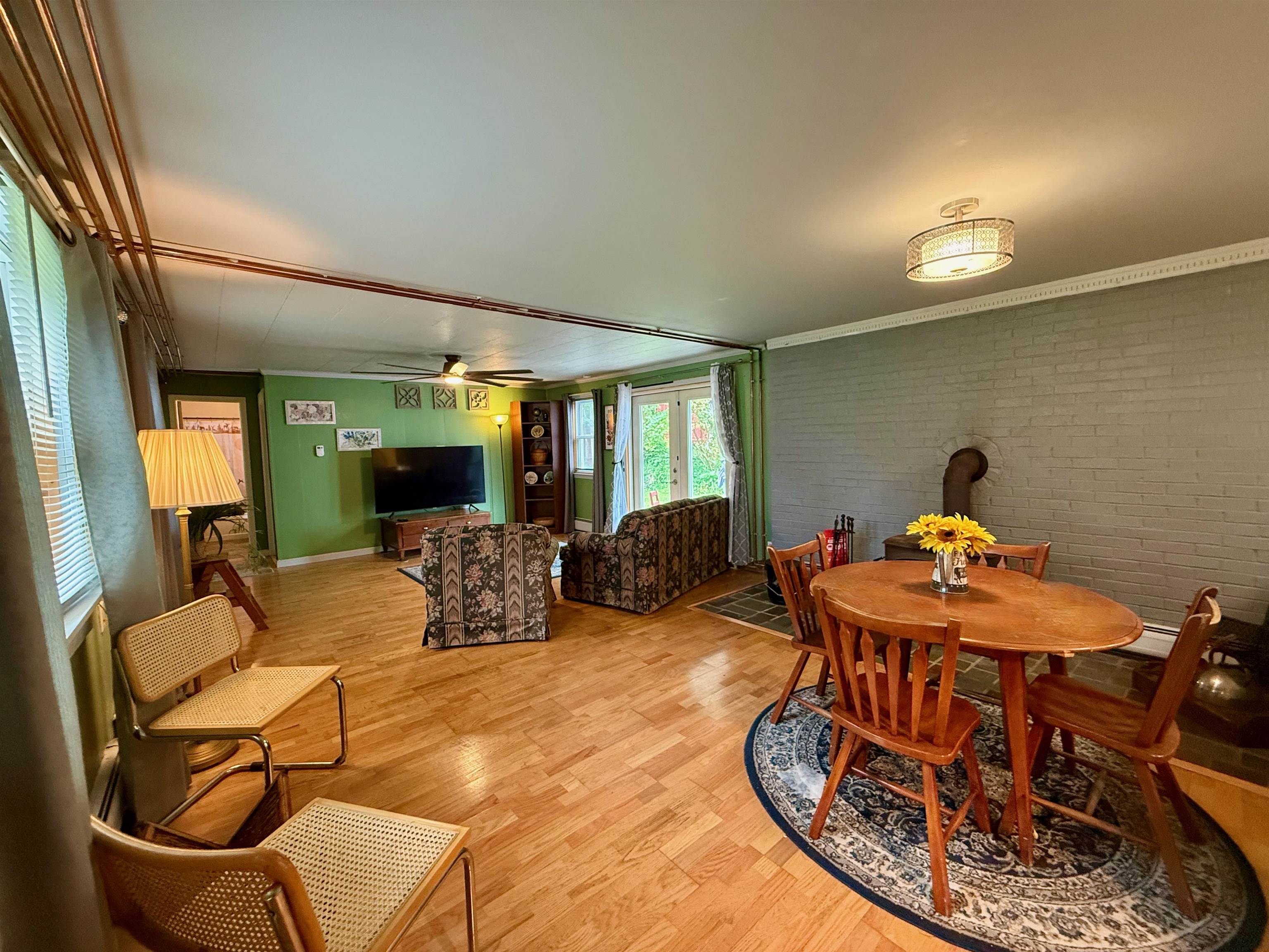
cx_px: 634
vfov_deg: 85.7
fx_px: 513
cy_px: 476
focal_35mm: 14
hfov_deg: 102.1
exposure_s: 1/60
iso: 500
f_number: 2.2
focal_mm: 2.22
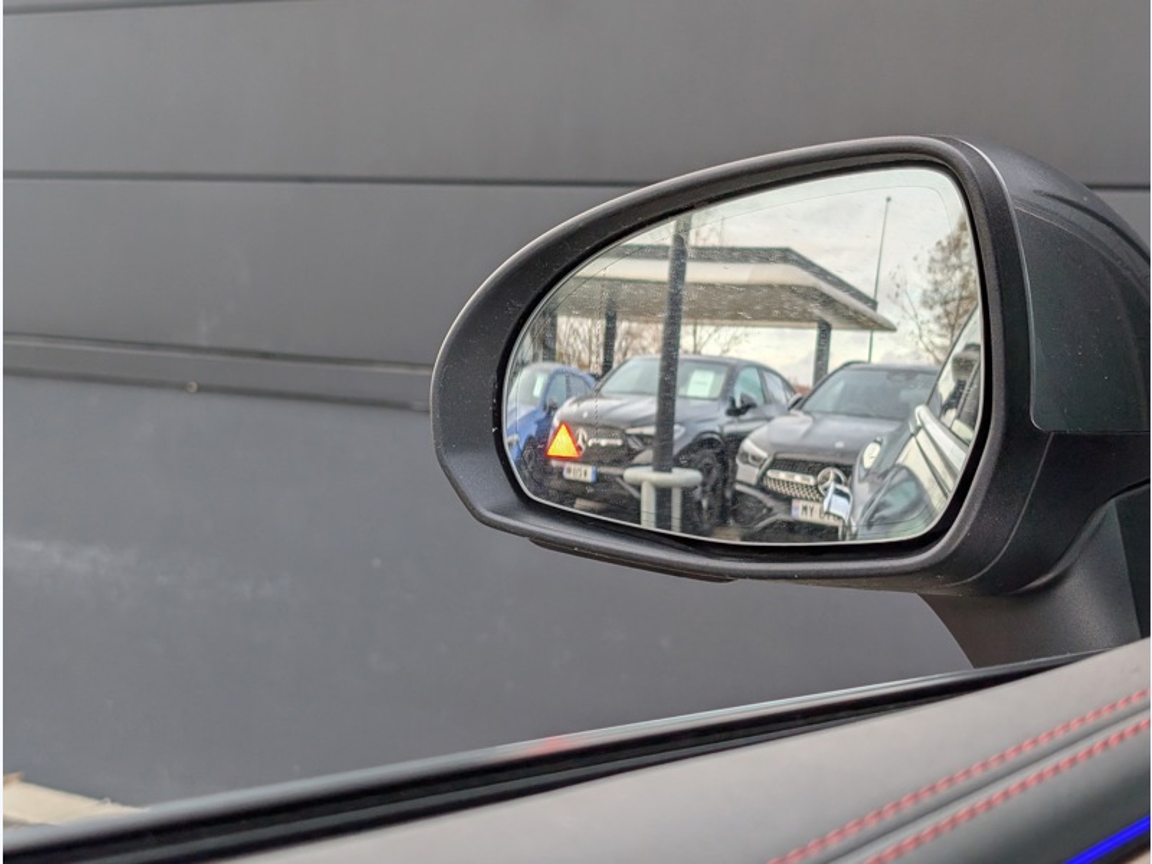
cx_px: 576
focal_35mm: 49
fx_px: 1631
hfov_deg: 38.9
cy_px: 432
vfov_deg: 29.7
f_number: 1.68
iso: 26
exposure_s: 1/268
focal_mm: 6.9
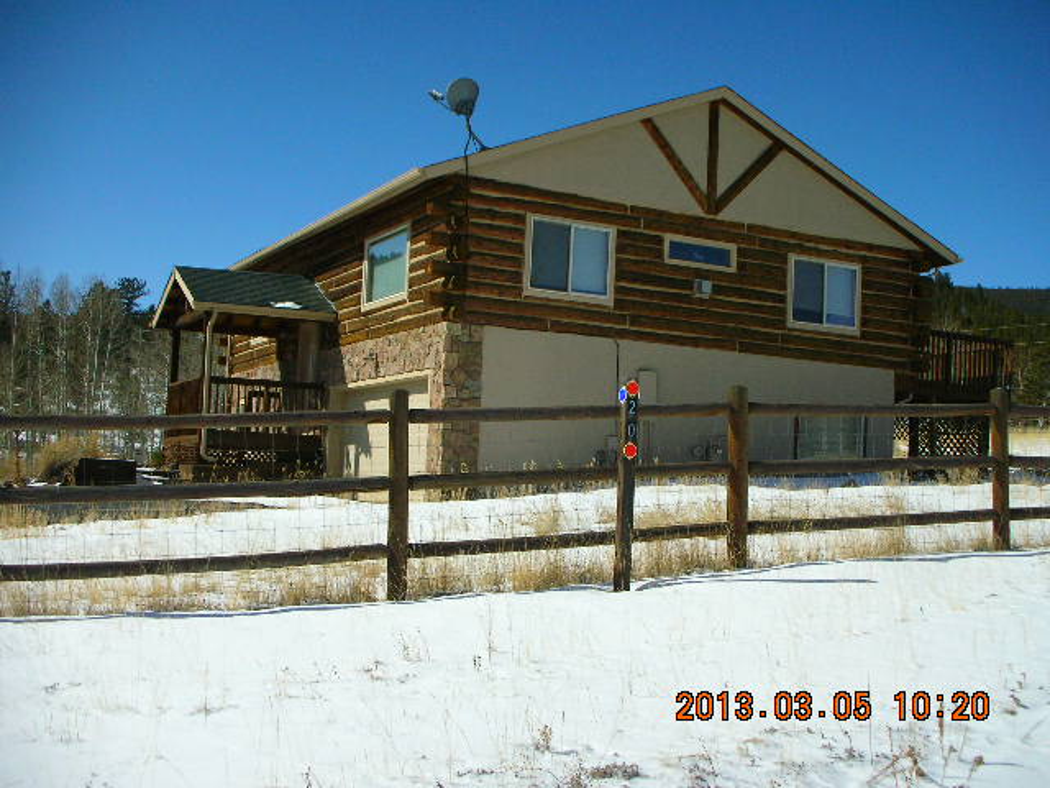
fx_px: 1395
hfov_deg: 41.2
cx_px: 525
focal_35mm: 46
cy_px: 394
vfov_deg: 31.5
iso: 71
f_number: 9.9
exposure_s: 1/275
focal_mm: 7.7
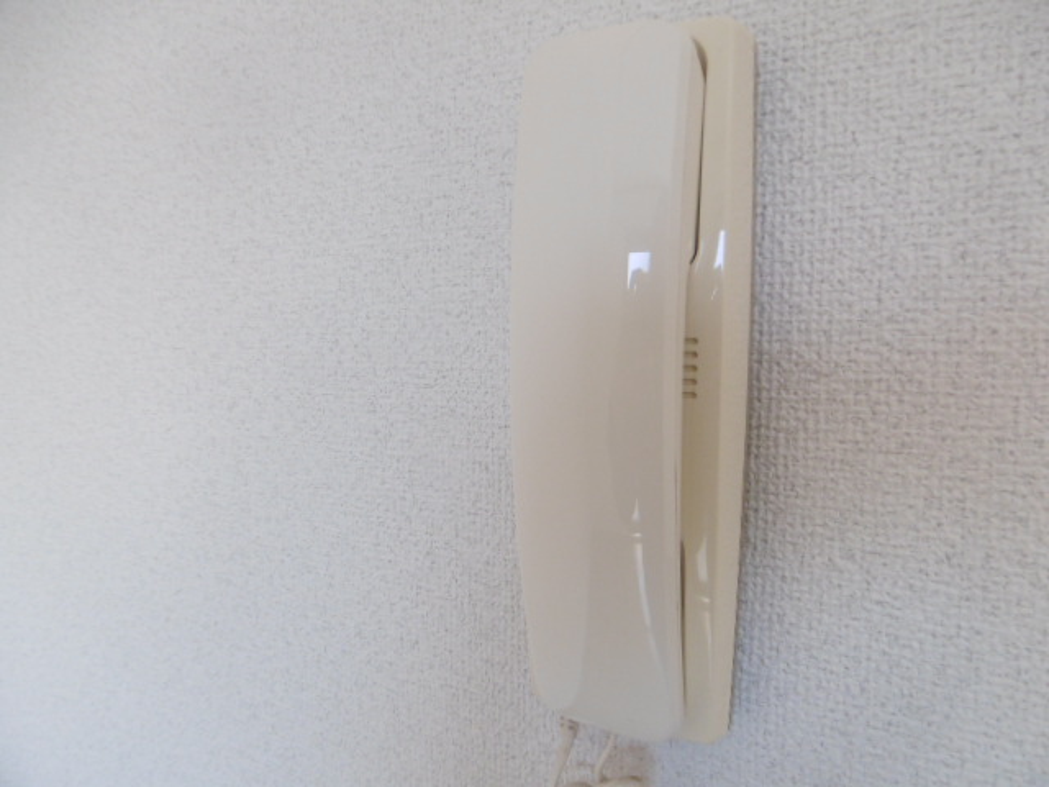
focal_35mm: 24
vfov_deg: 56.8
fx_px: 727
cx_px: 524
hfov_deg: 71.6
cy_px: 394
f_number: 3.1
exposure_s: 1/60
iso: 200
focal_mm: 4.3
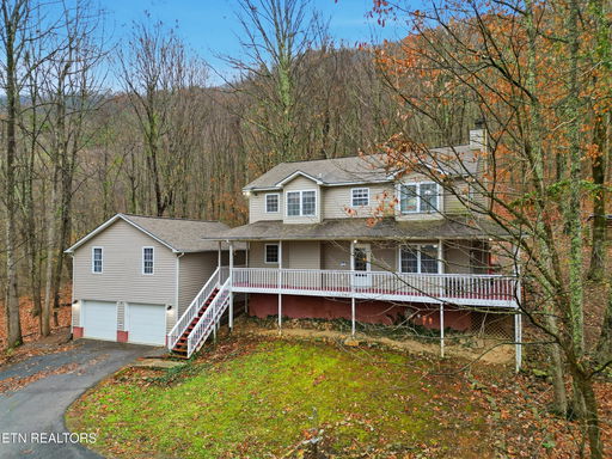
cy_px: 230
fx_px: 424
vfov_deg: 56.8
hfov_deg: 71.6
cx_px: 306
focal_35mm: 24
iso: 100
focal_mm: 6.7
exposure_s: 1/640
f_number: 1.7
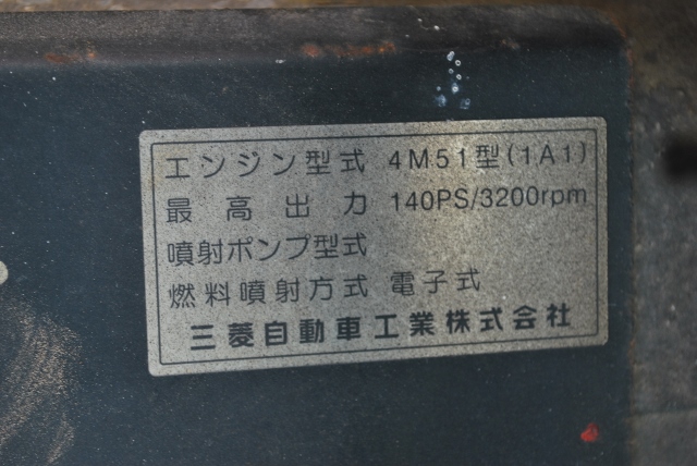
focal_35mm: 68
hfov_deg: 29.8
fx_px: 1308
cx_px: 348
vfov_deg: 20.2
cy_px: 233
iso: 200
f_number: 5.3
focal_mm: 45
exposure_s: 1/40
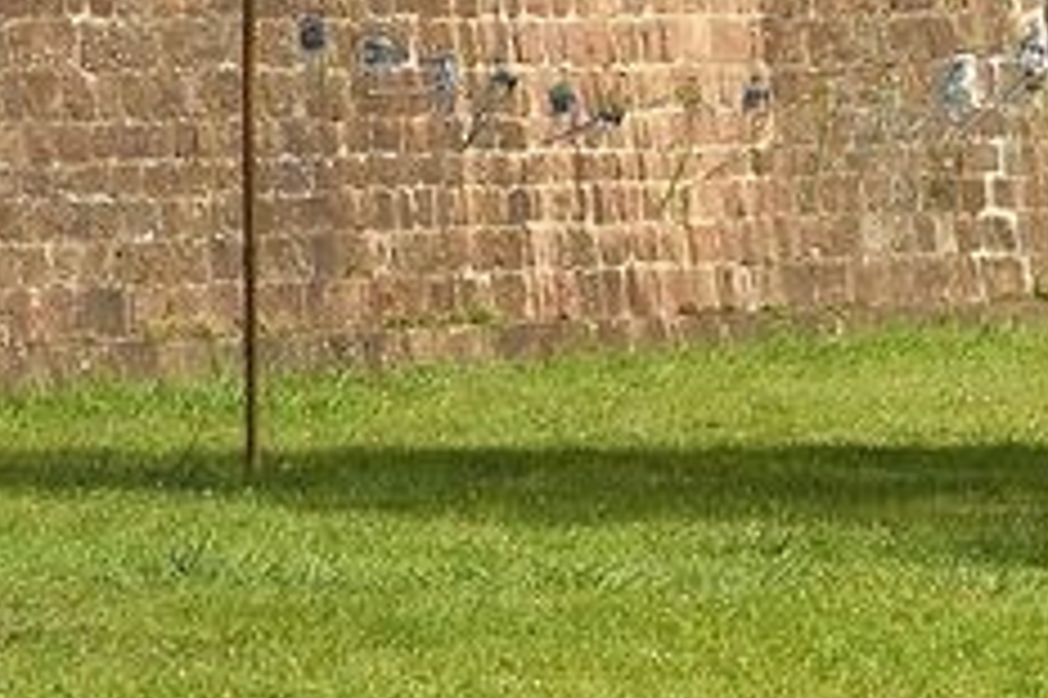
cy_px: -612
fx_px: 13992
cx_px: 3261
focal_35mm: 481
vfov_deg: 2.8
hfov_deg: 4.1
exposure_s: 1/400
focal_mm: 70
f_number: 10
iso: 200
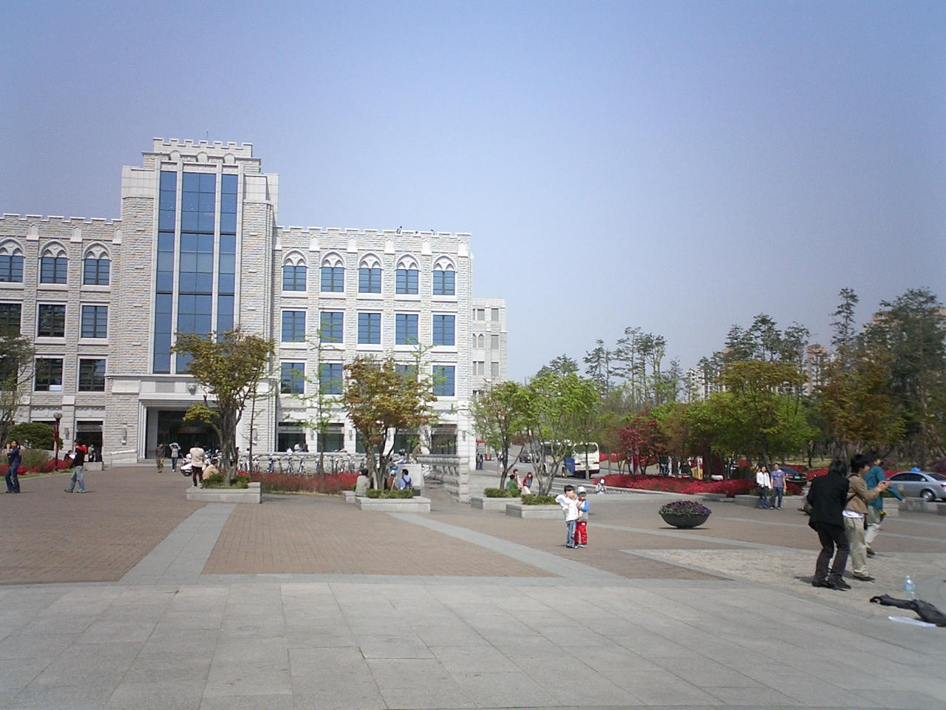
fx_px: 1011
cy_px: 355
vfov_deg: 38.7
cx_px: 473
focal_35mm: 37
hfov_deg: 50.1
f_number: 3.5
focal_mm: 5.6
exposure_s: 1/1250
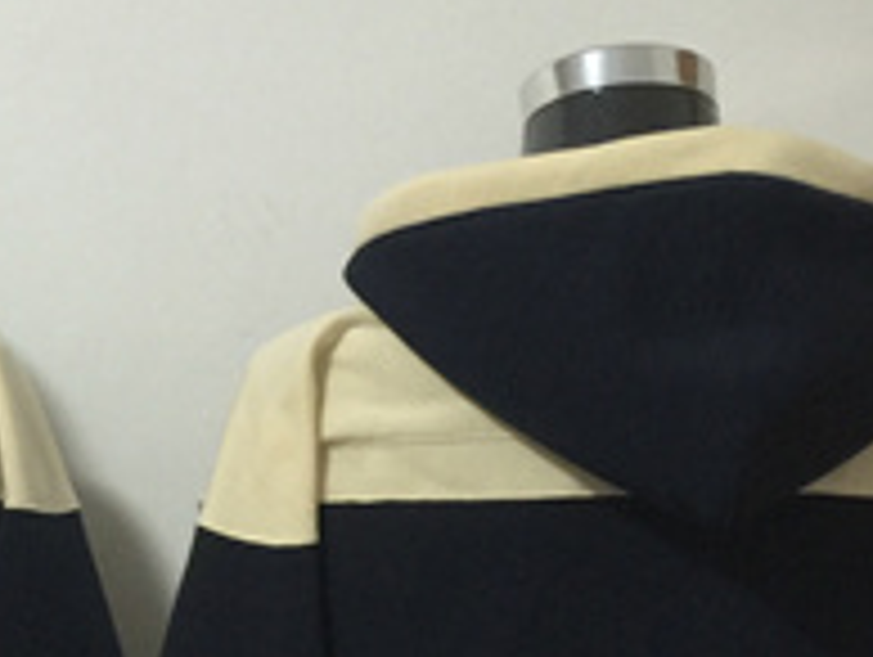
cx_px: 180
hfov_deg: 20.0
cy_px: 533
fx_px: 2449
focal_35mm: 97
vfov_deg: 15.2
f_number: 2.2
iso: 125
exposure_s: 1/10
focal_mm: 4.15
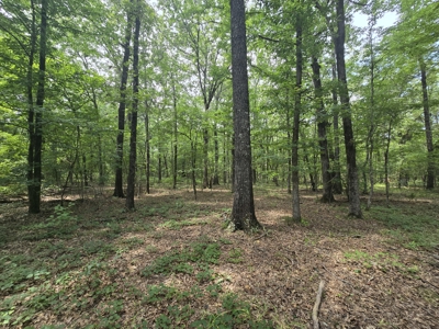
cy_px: 164
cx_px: 220
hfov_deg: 106.2
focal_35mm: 13
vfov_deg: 89.9
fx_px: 165
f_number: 2.2
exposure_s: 1/186
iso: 50
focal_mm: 2.2
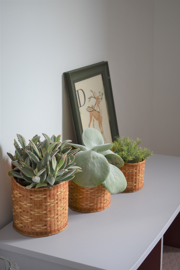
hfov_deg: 23.8
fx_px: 427
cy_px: 135
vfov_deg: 35.1
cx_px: 90
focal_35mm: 57
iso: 160
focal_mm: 38
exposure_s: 1/60
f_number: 4.8
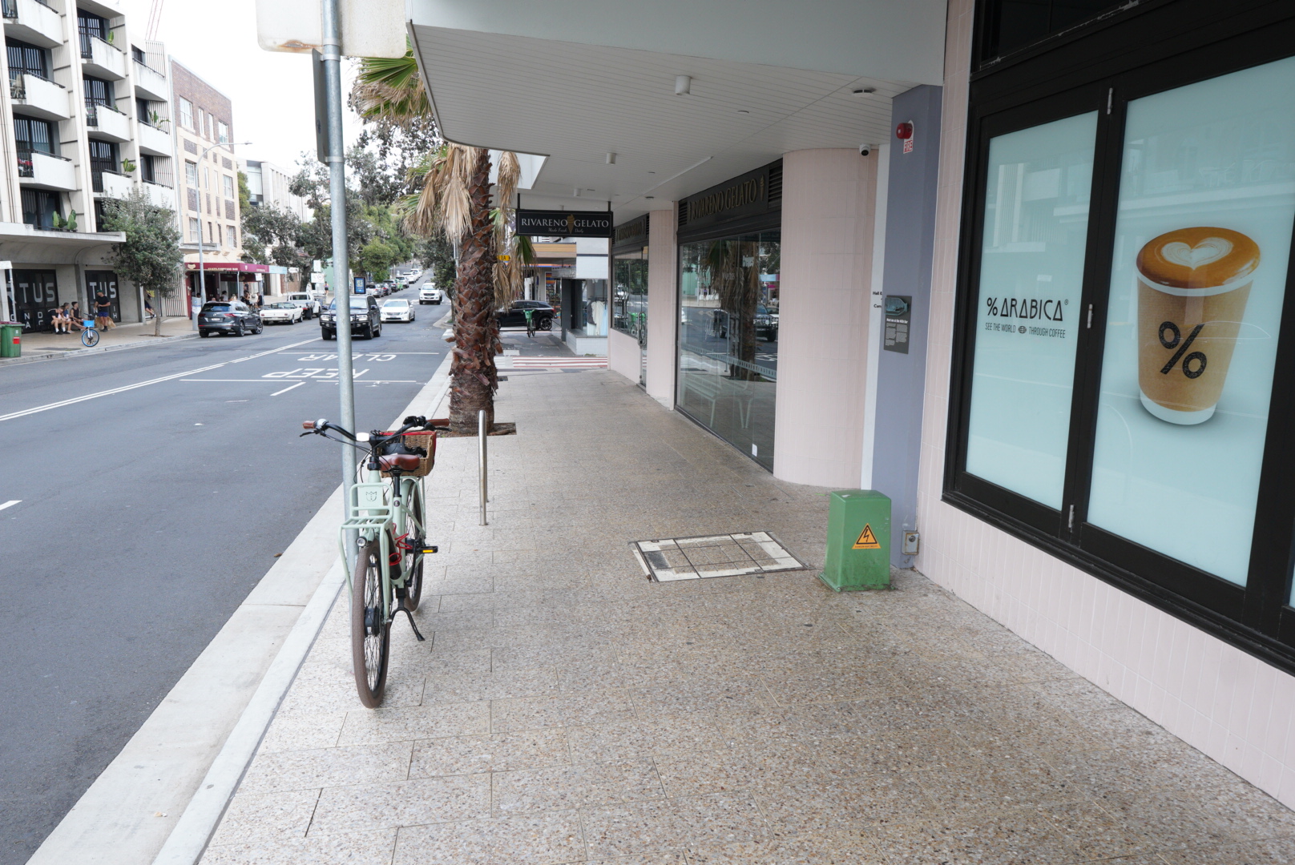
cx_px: 648
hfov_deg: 73.7
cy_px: 432
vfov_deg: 53.2
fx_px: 864
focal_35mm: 24
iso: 400
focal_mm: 16
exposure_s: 1/250
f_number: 5.6
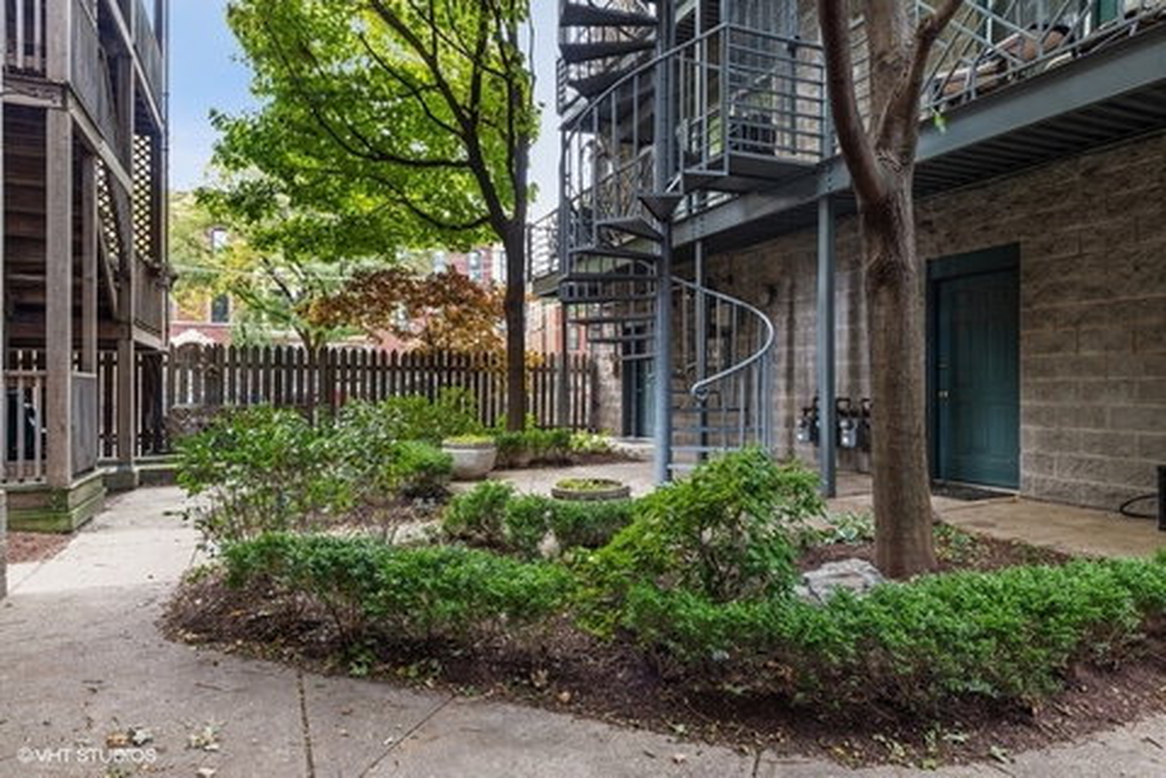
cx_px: 583
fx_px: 712
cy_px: 389
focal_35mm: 22
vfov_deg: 57.2
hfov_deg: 78.6
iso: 200
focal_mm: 22
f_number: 8
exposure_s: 1
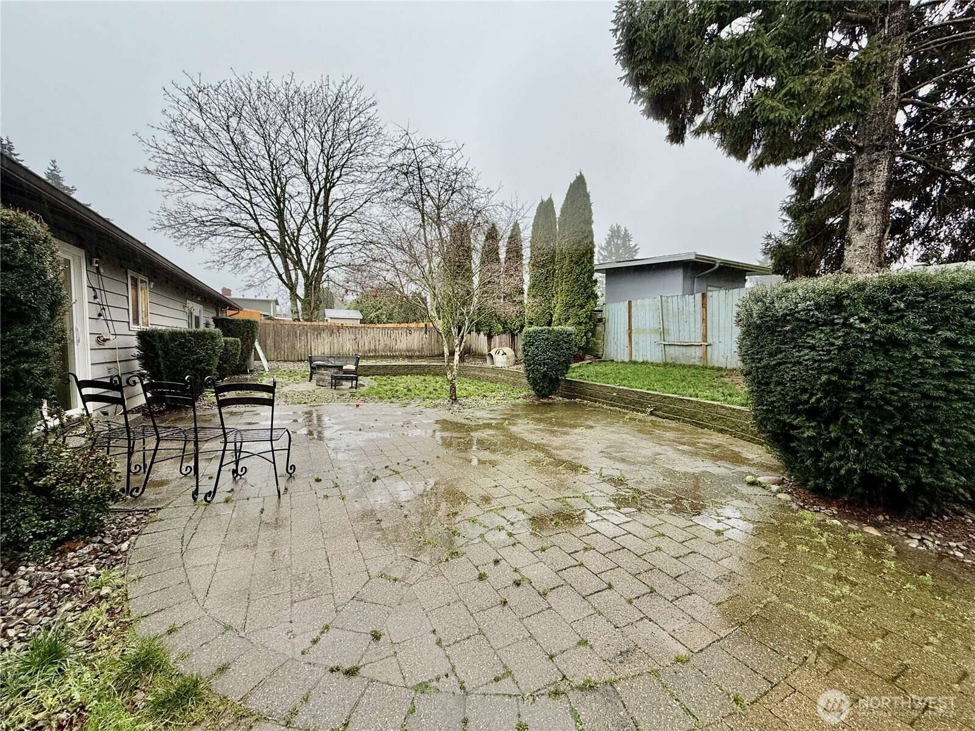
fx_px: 394
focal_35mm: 14
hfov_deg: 102.1
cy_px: 366
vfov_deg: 85.7
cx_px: 488
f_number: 2.2
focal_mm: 2.22
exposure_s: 1/121
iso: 80
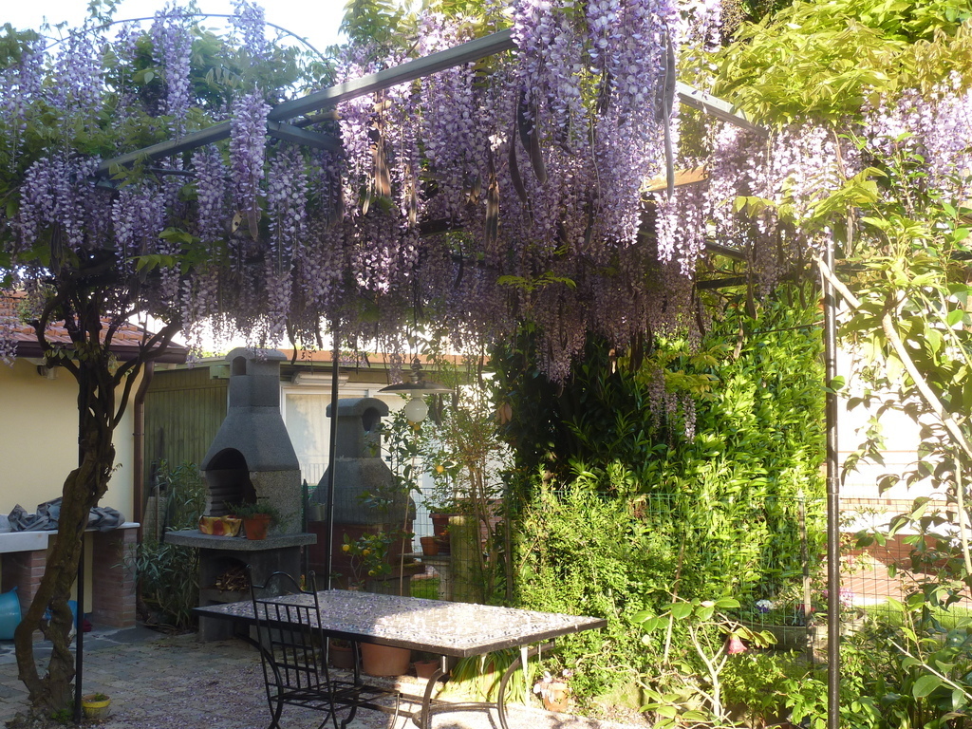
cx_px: 486
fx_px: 1039
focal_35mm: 37
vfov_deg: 38.7
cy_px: 364
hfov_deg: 50.1
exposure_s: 1/80
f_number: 3.6
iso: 80
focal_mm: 6.1
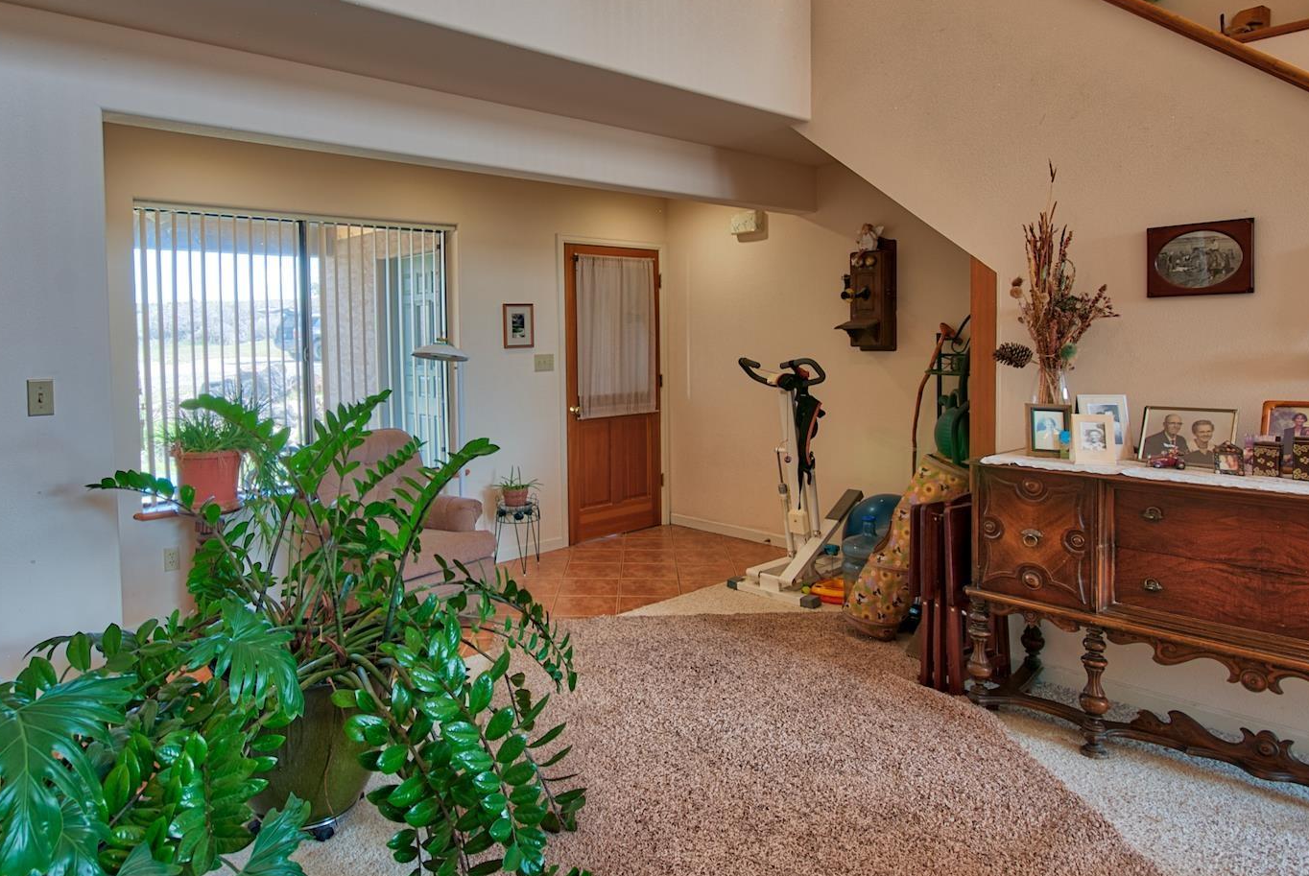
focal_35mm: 22
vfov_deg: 57.0
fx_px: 801
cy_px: 358
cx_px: 547
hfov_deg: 77.9
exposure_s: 1/6
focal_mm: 10
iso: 100
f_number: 10
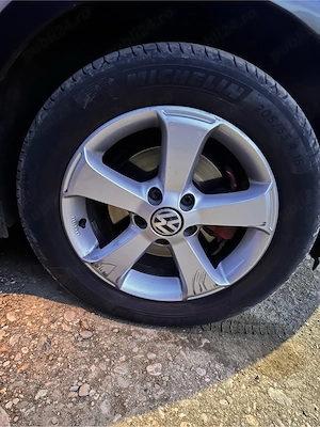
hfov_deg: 56.8
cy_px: 214
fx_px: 296
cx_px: 160
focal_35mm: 24
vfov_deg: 71.6
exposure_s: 1/9
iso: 1600
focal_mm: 6.86
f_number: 1.78
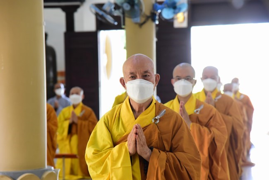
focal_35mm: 120
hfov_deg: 17.1
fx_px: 897
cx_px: 134
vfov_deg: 11.4
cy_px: 90
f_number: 5.6
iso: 3200
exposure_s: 1/125
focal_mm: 120
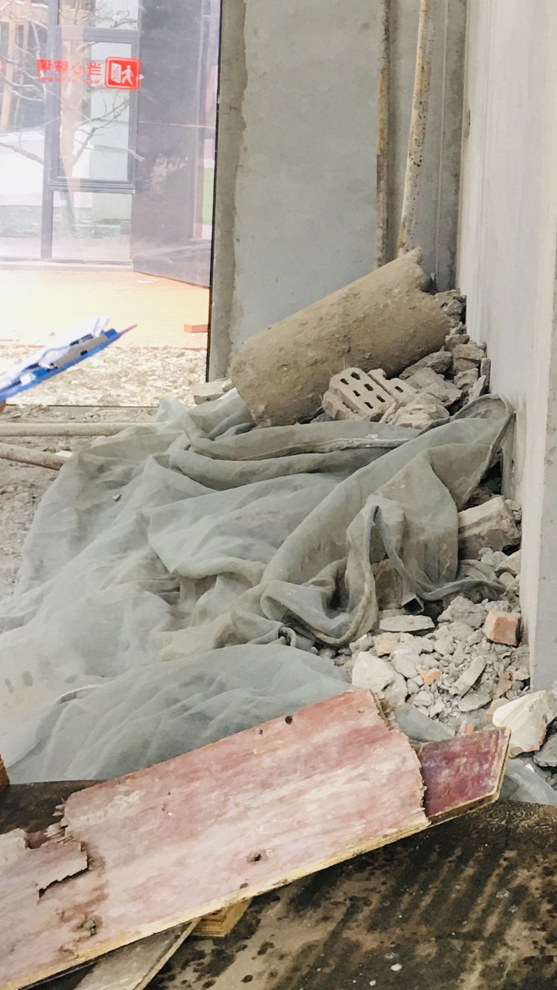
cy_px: 235
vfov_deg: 29.2
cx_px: 809
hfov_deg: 15.8
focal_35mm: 71
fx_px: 1864
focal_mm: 4.15
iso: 32
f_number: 2.2
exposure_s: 1/17
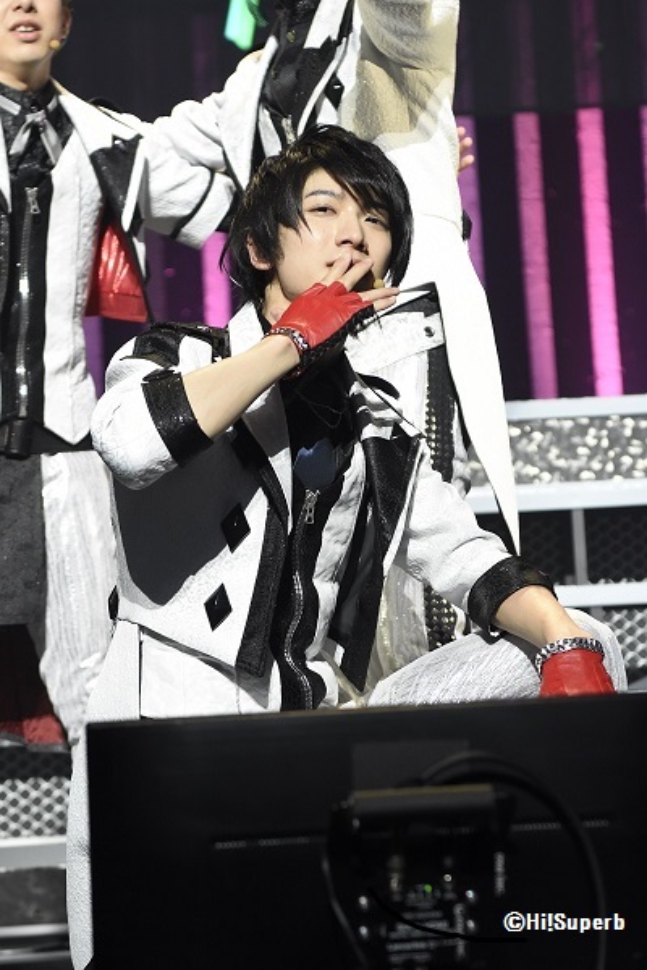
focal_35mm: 105
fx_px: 2830
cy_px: 485
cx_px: 324
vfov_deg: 19.5
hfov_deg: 13.0
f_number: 4
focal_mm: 70
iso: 2000
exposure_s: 1/400
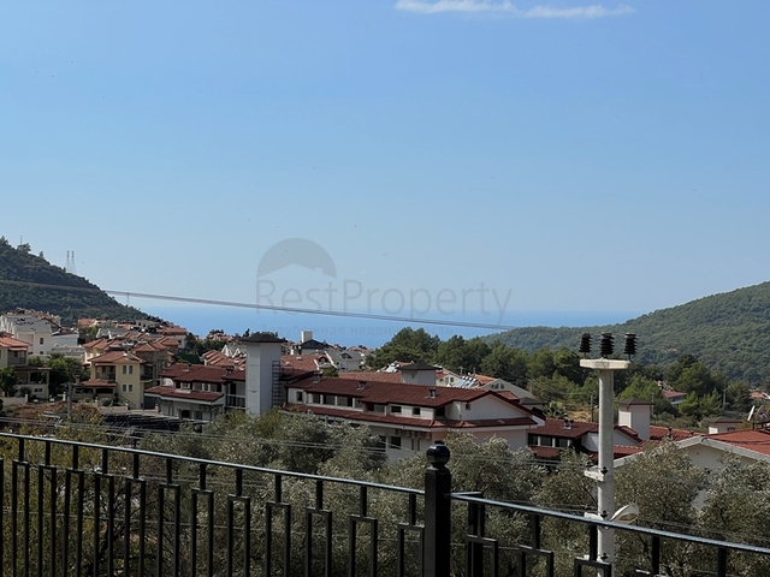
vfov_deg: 19.1
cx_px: 385
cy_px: 288
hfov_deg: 25.3
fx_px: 1713
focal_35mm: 77
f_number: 2.8
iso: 32
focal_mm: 9
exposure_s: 1/2874
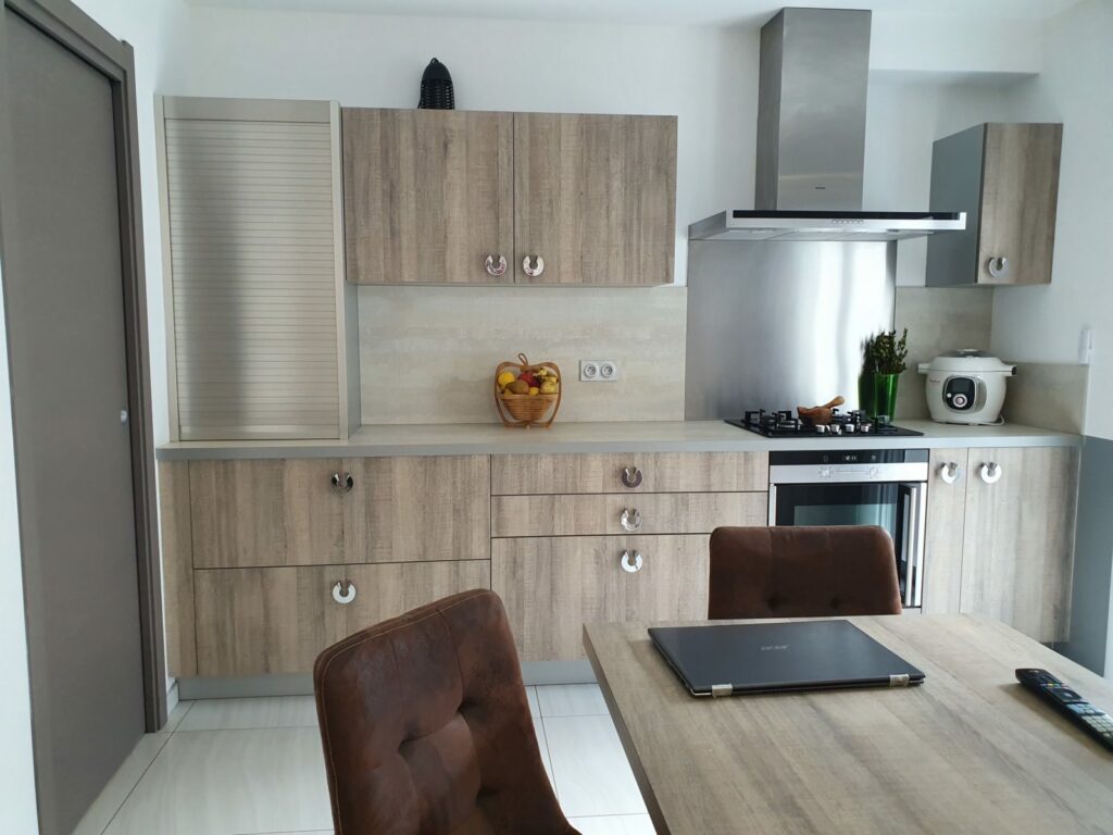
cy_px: 418
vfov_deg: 53.1
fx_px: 836
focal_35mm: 26
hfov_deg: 67.3
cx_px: 556
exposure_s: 1/50
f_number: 2.4
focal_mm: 4.32
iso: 200
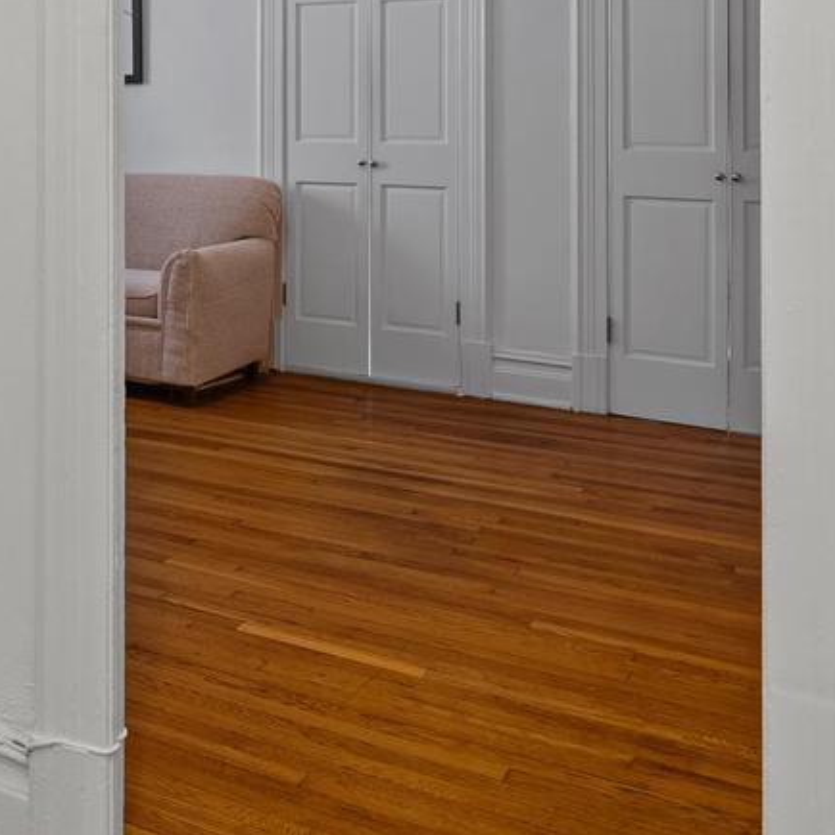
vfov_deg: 35.6
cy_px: 101
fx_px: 1228
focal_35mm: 45
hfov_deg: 32.0
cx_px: -134
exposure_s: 6
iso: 200
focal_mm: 16
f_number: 8
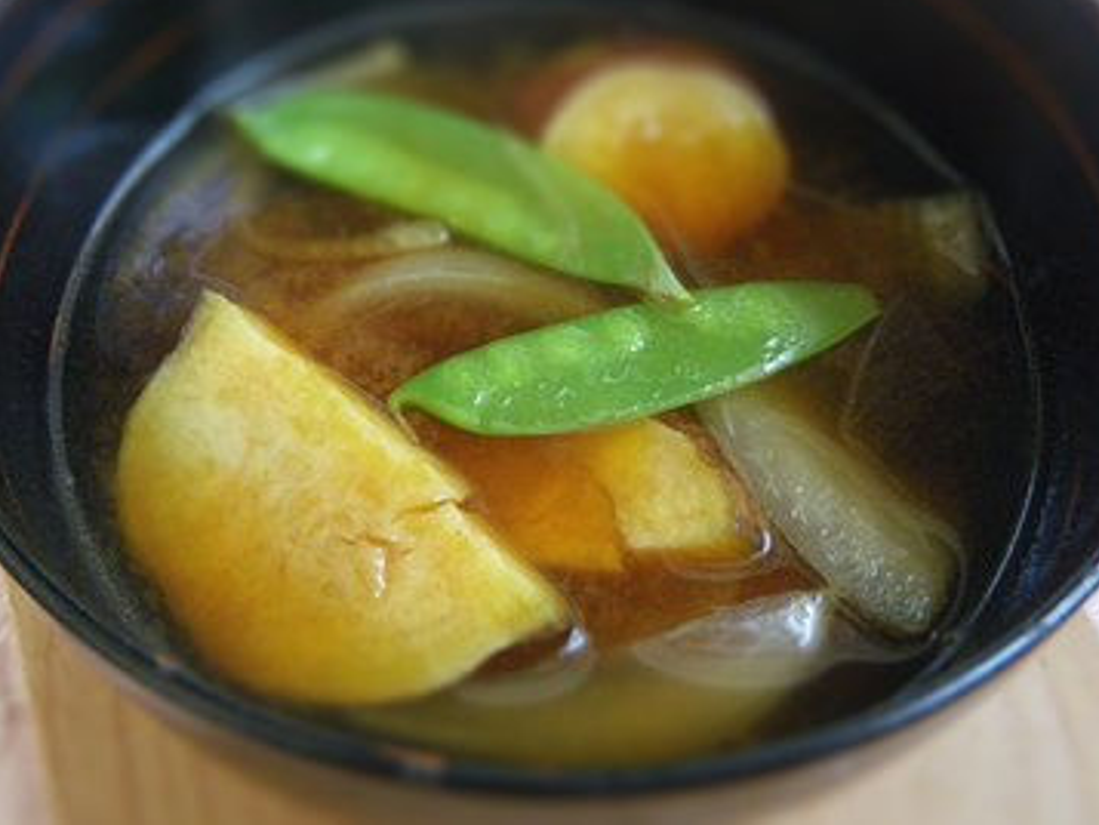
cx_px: 514
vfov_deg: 30.9
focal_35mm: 47
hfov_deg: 40.4
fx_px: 1493
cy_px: 369
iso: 800
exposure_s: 1/10
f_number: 4.2
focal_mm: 7.5
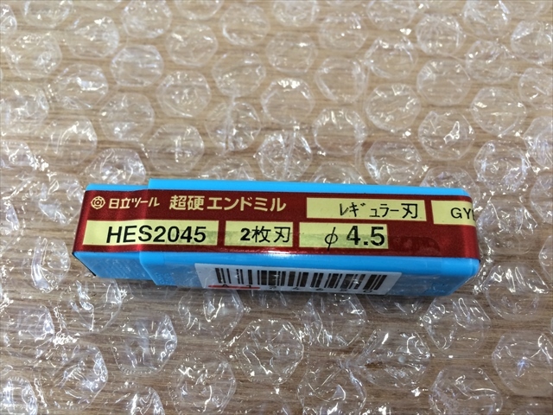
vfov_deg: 48.2
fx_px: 463
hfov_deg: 61.7
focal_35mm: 29
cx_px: 276
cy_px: 208
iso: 50
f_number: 2.2
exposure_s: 1/30
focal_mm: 4.15
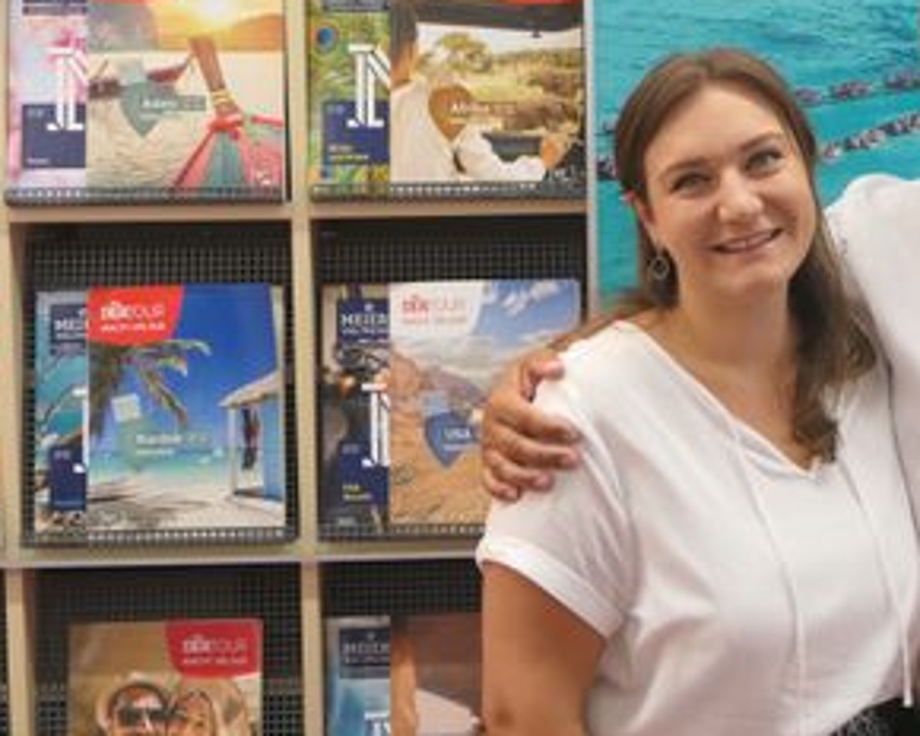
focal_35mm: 86
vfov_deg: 17.9
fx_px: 2342
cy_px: 316
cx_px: 695
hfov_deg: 22.0
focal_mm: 19
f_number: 3.6
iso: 800
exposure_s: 1/80
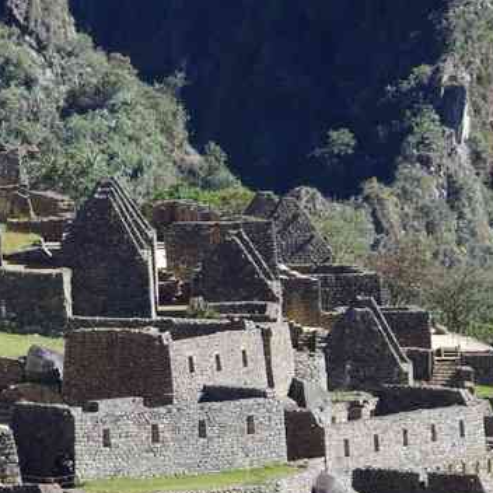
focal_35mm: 318
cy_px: 396
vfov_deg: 5.5
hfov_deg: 5.5
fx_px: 5124
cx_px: -22
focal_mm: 87.5
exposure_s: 1/125
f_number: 7.1
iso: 200
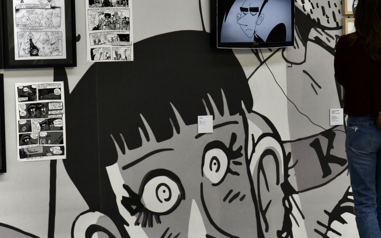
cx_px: 269
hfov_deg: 12.1
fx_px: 1797
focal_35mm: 173
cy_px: 143
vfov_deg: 7.6
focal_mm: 120
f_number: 5.6
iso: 640
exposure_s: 1/160
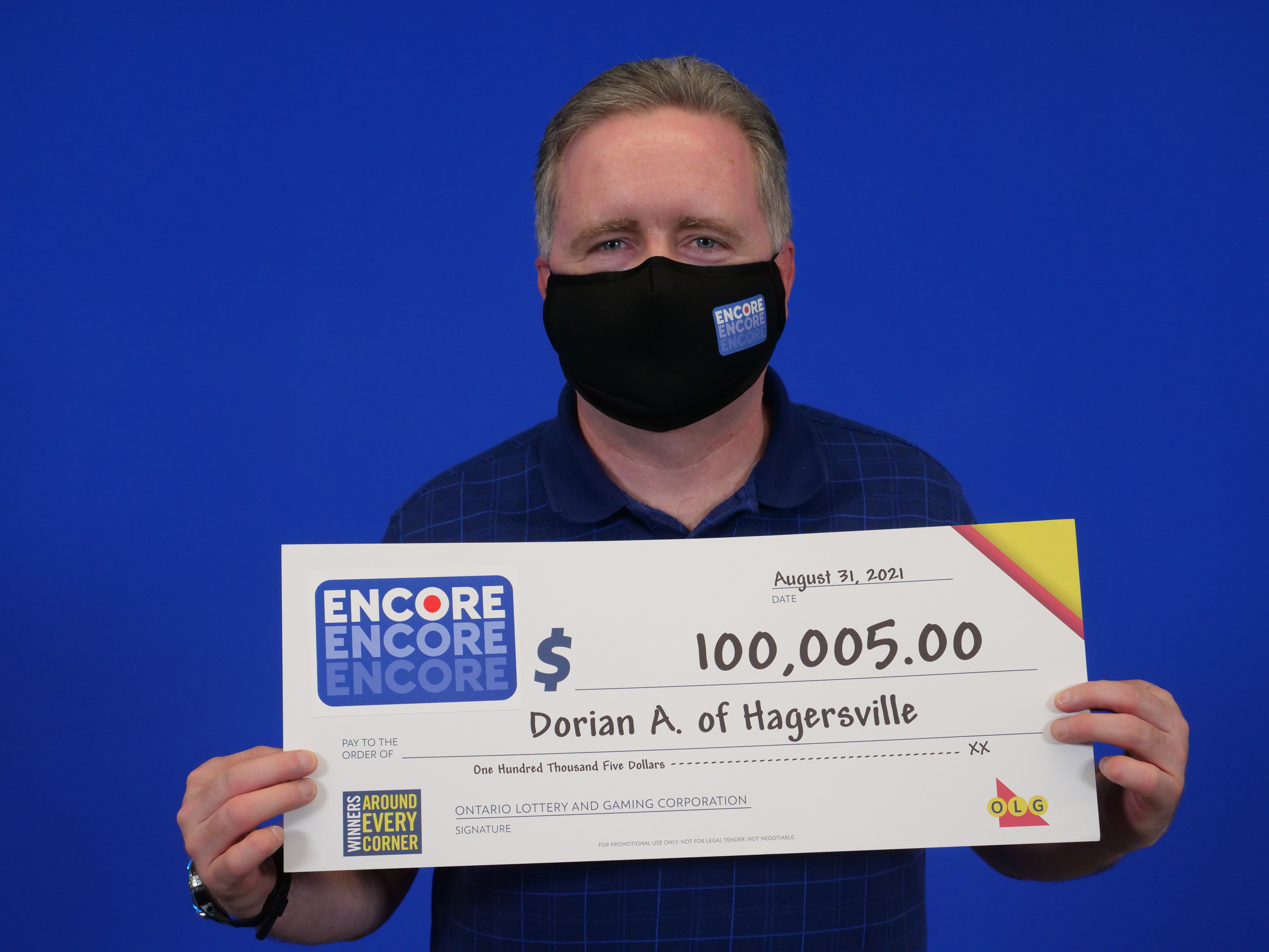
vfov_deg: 23.7
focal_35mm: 62
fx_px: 2273
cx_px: 634
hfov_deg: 31.2
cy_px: 476
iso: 1600
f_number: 4.5
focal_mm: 31
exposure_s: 1/320
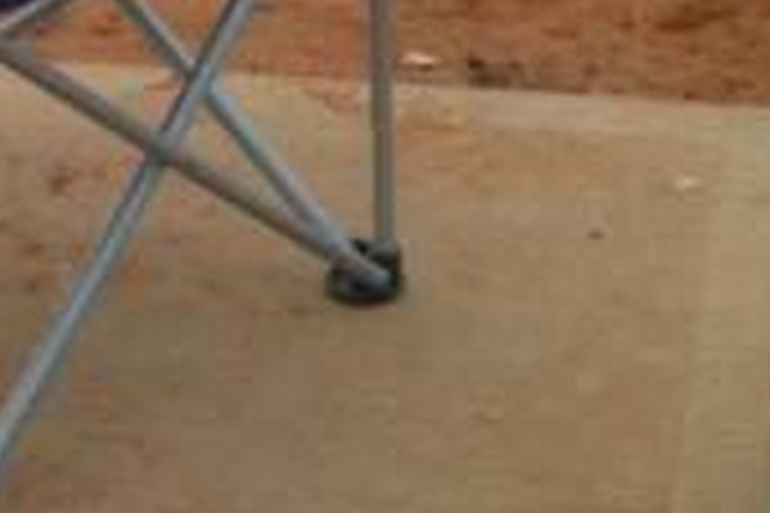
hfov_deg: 11.1
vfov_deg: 7.2
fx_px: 3935
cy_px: -508
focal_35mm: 184
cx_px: 65
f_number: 5.3
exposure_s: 1/45
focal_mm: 42
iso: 100
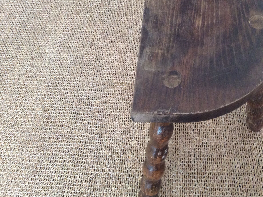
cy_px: 84
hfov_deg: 41.7
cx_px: 169
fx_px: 341
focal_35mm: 45
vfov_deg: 32.1
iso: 200
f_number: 2.4
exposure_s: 1/25
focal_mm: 3.3
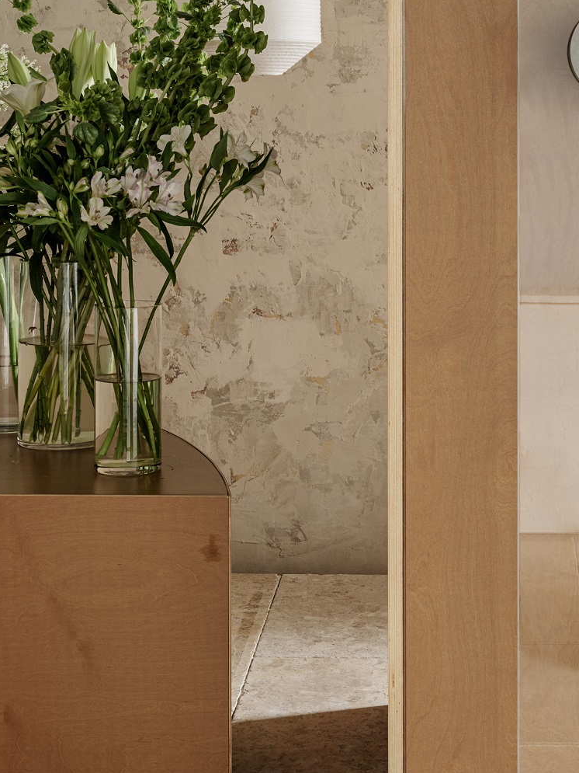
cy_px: 120
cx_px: 456
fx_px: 1829
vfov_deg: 23.4
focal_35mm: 82
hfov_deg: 17.8
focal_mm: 45
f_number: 11
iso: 125
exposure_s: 10
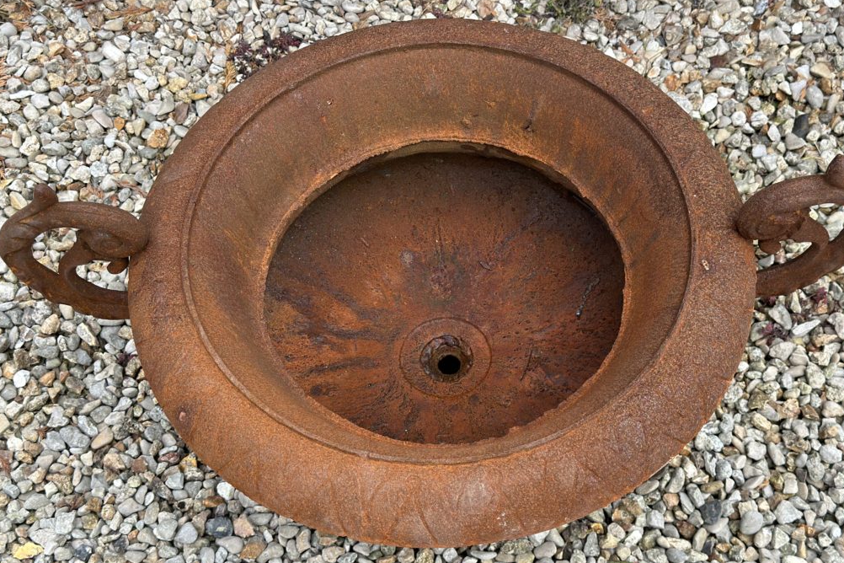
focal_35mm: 51
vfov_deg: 26.5
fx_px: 1196
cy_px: 278
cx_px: 425
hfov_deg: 38.9
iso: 80
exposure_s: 1/962
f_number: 1.78
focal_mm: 6.86
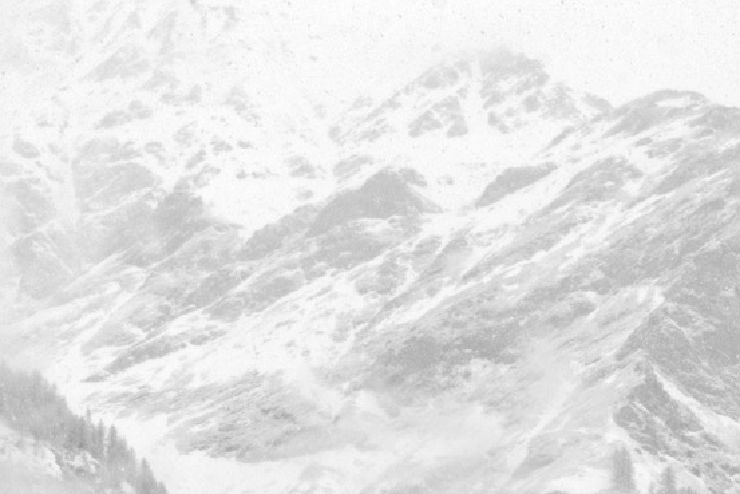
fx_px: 1665
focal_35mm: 81
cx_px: 682
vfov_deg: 16.4
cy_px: 529
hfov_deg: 24.3
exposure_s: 1/500
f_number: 11
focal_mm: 35
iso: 400
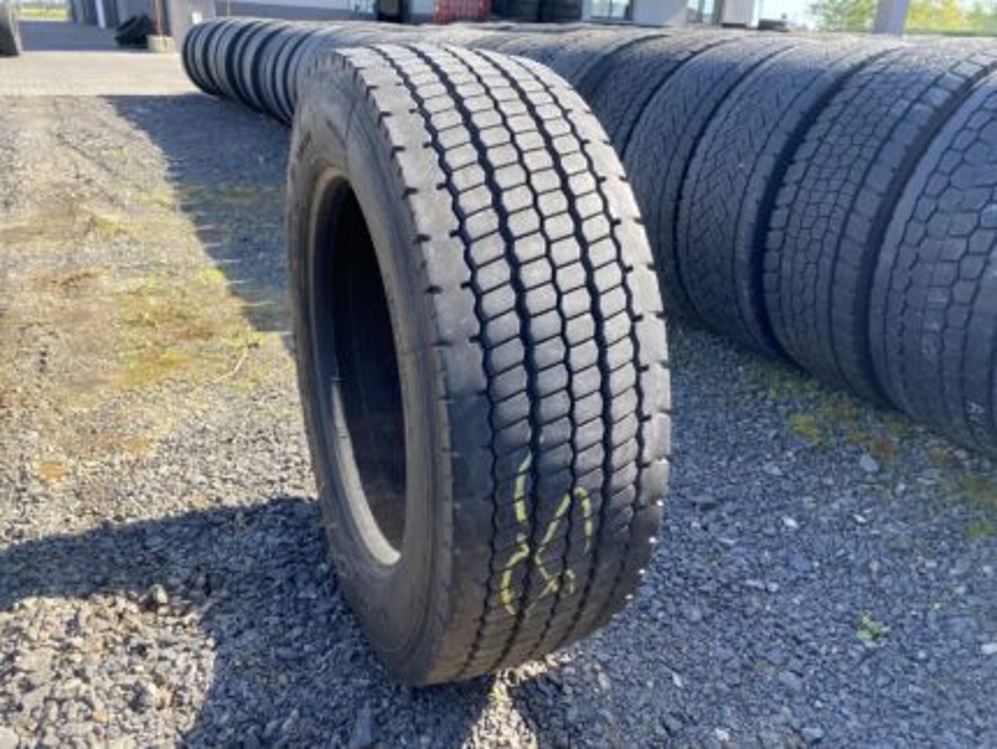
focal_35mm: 26
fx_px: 749
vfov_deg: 53.1
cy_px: 374
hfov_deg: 67.3
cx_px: 498
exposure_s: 1/458
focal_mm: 4.25
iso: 32
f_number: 1.8
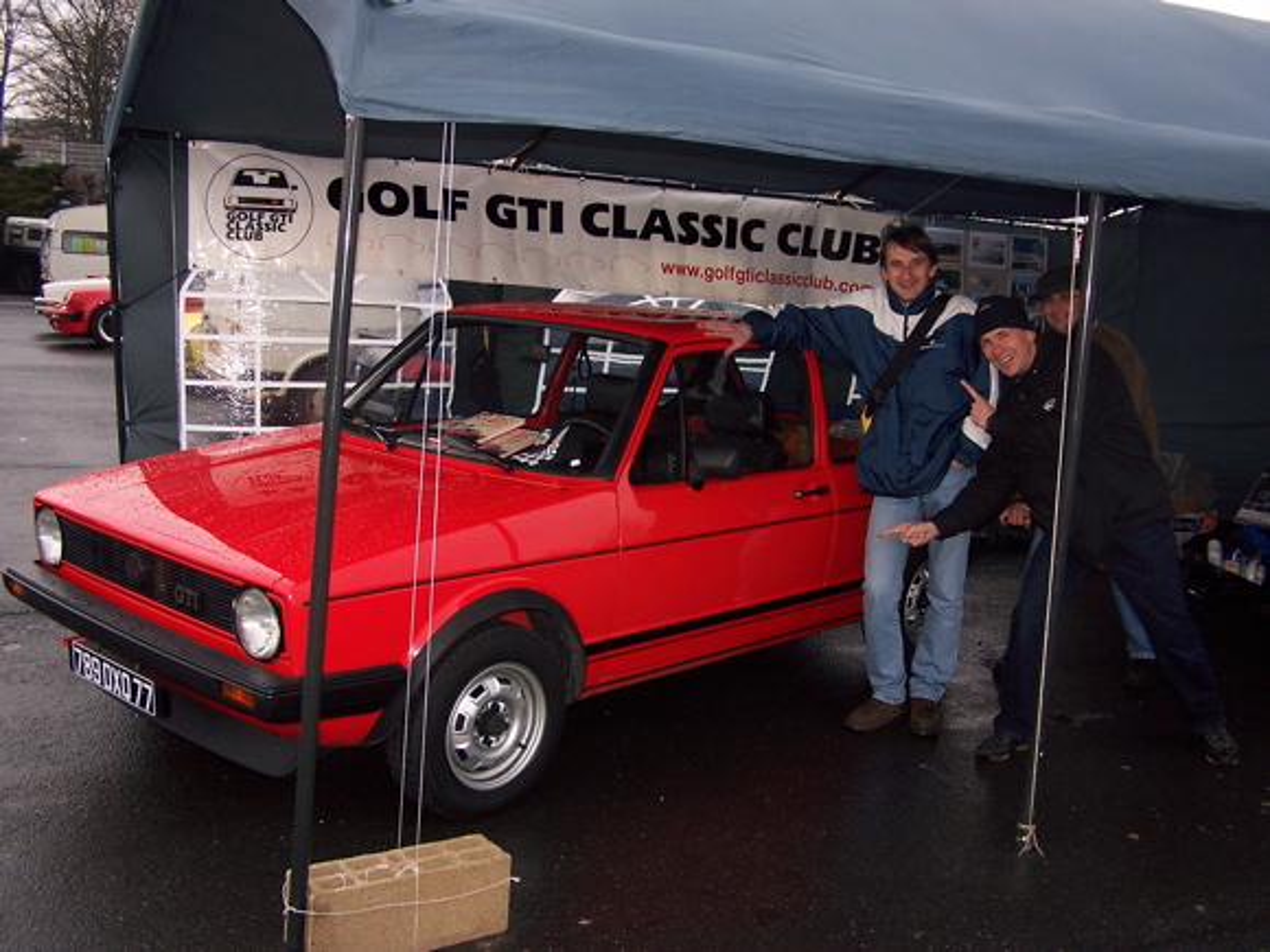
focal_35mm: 38
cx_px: 635
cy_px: 476
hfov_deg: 49.0
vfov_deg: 37.7
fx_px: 1394
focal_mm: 6.3
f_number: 2.8
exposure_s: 1/60
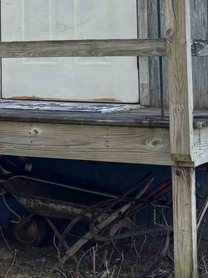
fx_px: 929
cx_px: -208
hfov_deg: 11.5
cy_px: -14
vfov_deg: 16.5
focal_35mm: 116
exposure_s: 1/593
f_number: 1.78
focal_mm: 6.76
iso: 80
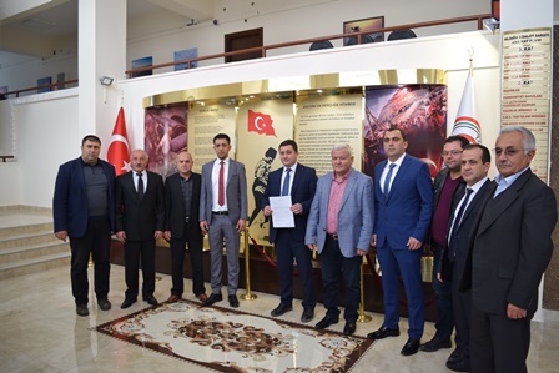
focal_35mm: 27
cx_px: 280
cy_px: 186
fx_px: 419
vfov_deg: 48.0
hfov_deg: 67.4
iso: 560
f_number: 4
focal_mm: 18
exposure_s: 1/60
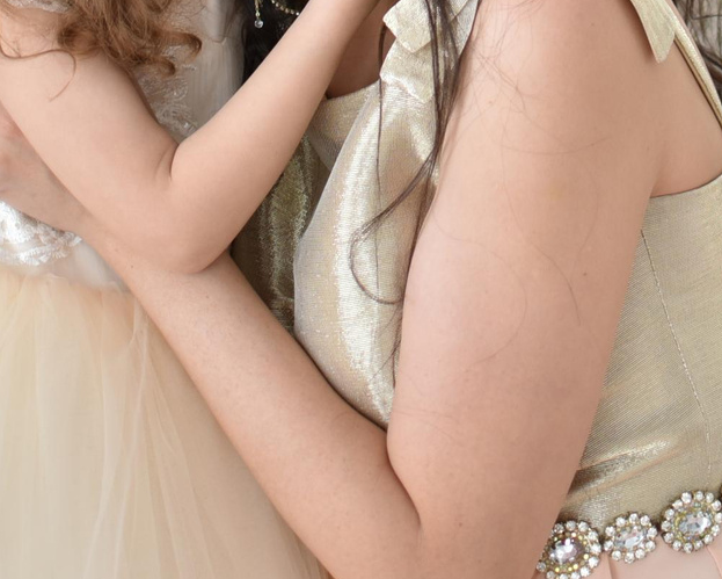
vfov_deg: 11.2
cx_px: 393
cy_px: -177
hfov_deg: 14.3
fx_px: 2886
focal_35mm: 135
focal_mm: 35
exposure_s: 1/500
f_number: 2
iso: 200
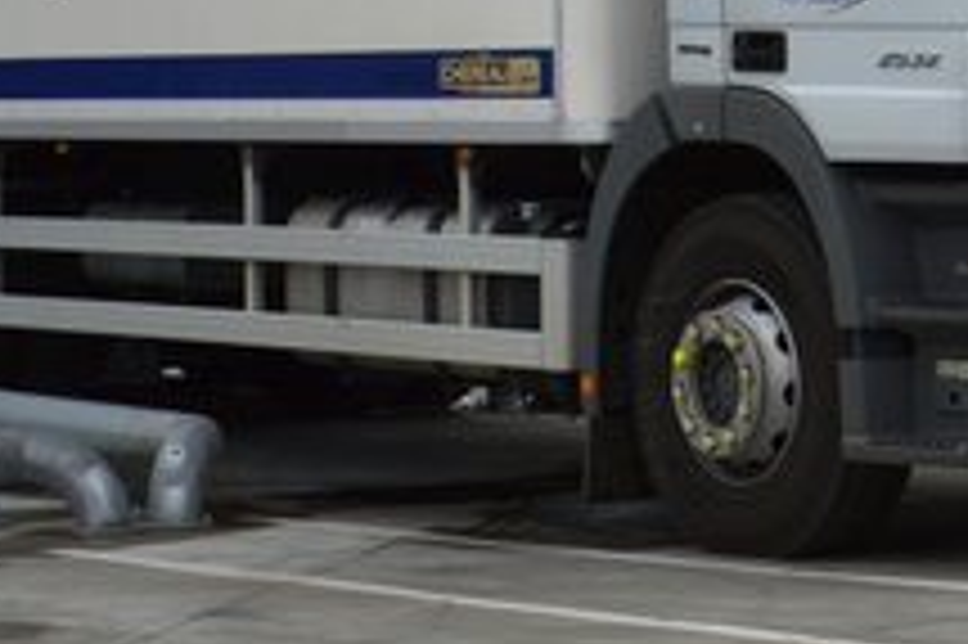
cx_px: 1324
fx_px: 4030
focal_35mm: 150
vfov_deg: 9.0
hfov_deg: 13.1
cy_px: -106
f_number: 4
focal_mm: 25
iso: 100
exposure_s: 1/160
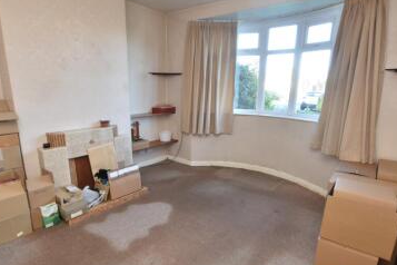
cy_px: 149
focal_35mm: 20
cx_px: 195
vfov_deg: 61.7
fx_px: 221
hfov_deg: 84.0
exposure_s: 1/20
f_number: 3.5
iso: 100
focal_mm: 10
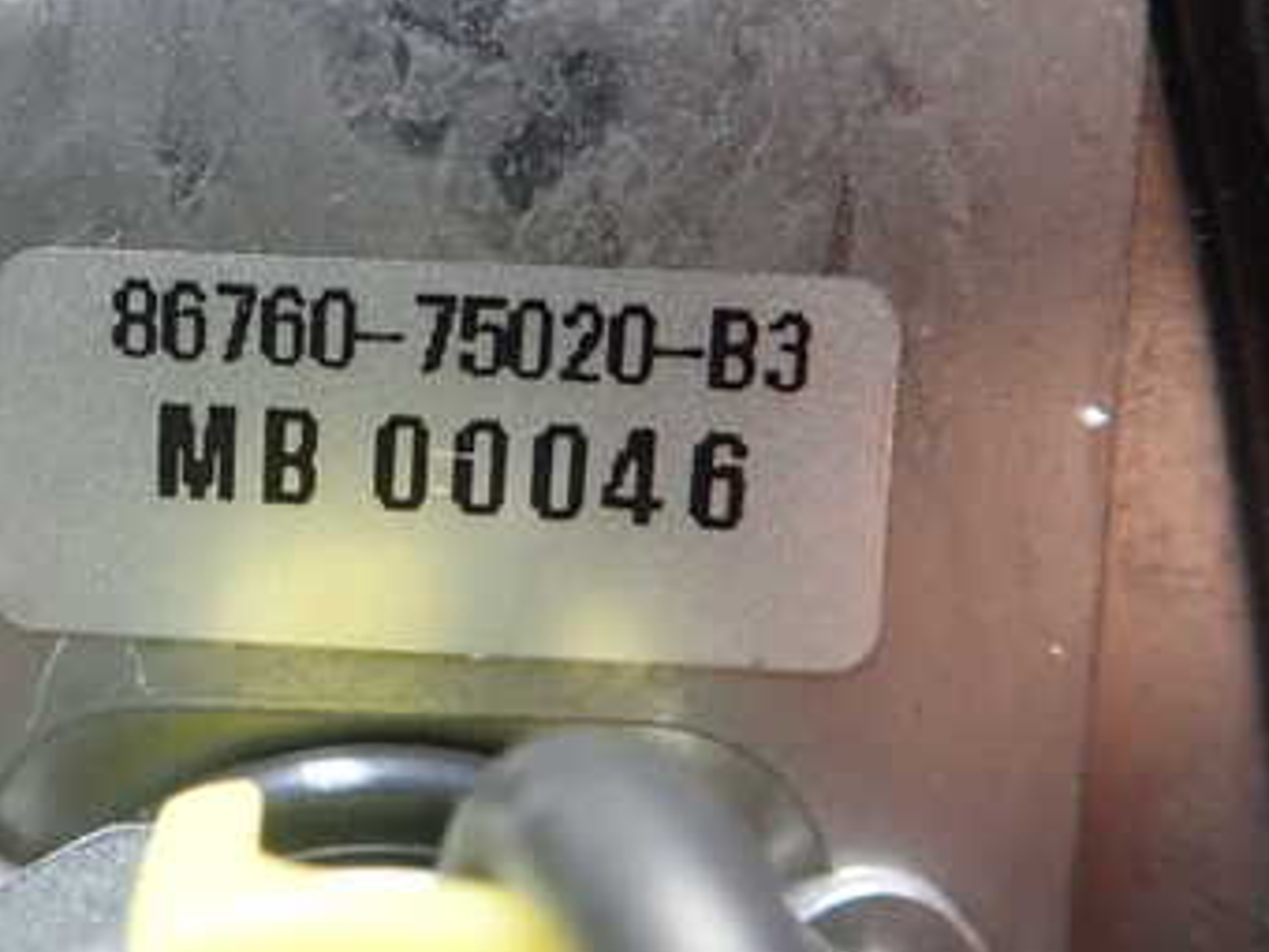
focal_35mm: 53
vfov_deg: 27.4
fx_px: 1943
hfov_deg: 34.8
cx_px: 220
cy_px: 358
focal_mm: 5.5
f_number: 2.3
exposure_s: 1/60
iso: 800
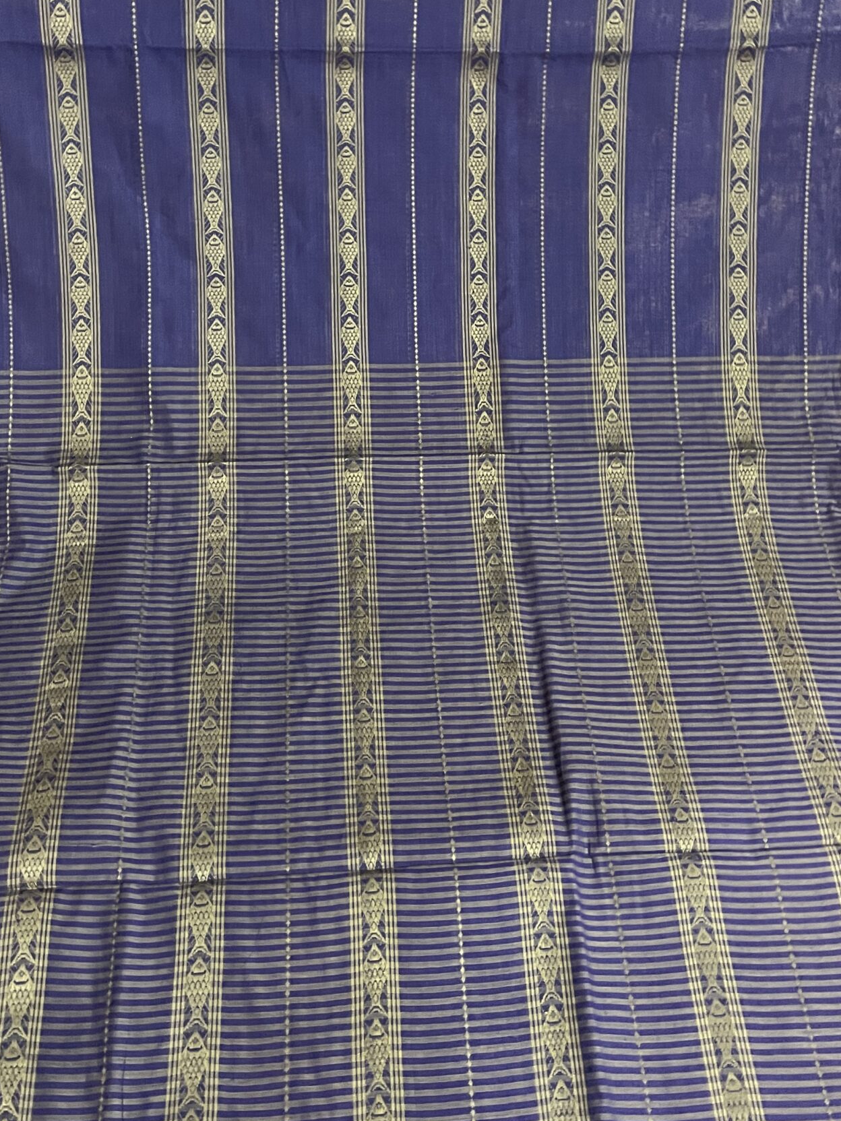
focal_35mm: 40
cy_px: 406
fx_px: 1296
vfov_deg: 46.3
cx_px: 442
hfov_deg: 36.0
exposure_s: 1/25
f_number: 1.6
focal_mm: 4.2
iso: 640
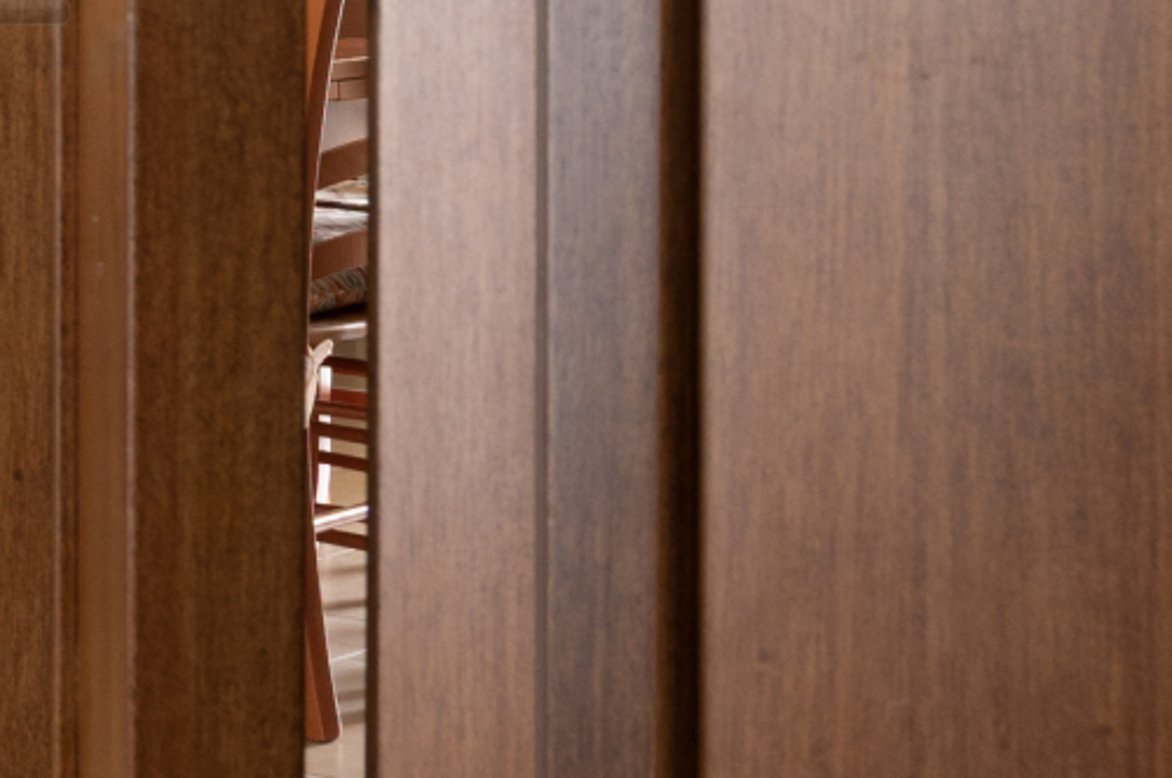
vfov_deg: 10.9
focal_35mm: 123
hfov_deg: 13.8
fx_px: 3999
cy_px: -233
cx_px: -1254
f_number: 8
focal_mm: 24
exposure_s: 1/4
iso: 500
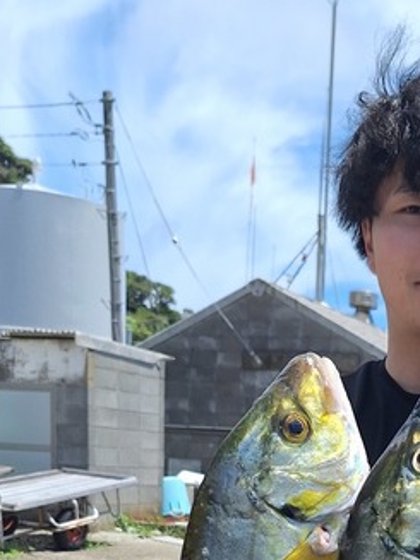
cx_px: 420
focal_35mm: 60
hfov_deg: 23.4
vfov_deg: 29.8
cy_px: 575
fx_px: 971
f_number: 1.8
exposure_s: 1/2179
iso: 40
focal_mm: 5.54
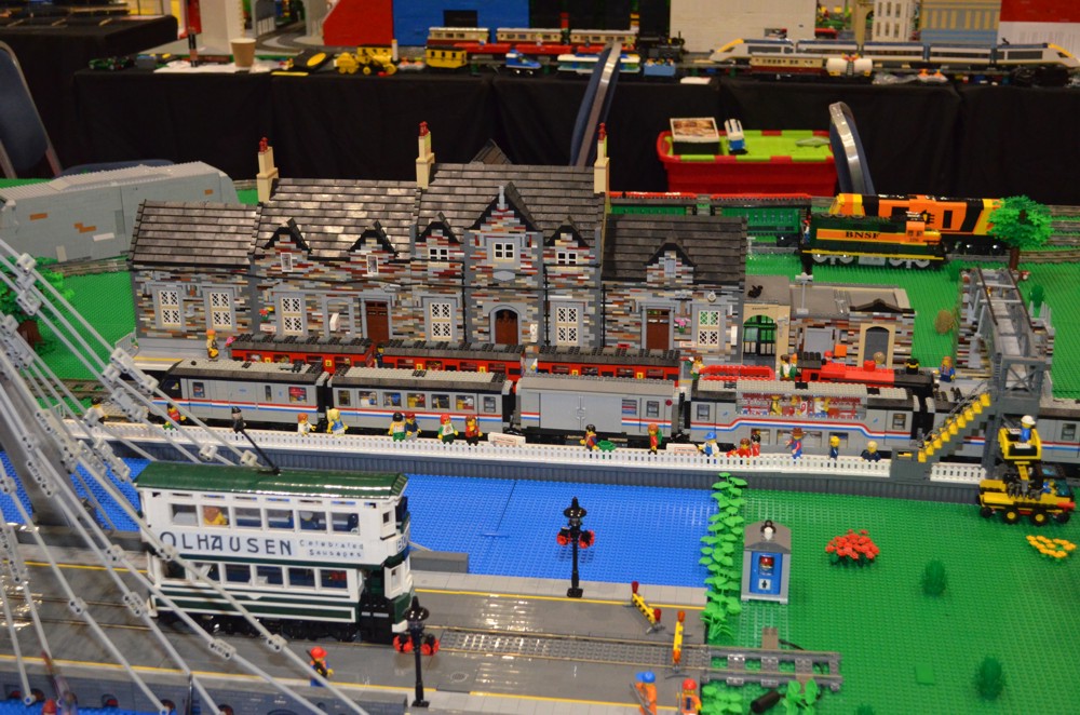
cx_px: 540
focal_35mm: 48
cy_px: 358
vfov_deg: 27.9
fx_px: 1437
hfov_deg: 41.2
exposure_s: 1/60
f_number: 4.8
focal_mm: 32
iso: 3200
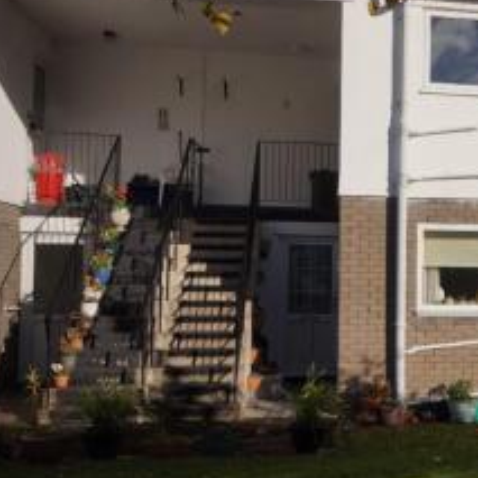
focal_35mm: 57
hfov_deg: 27.8
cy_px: 250
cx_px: 507
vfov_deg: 30.0
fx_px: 890
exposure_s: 1/1000
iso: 100
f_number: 5.6
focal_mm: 20
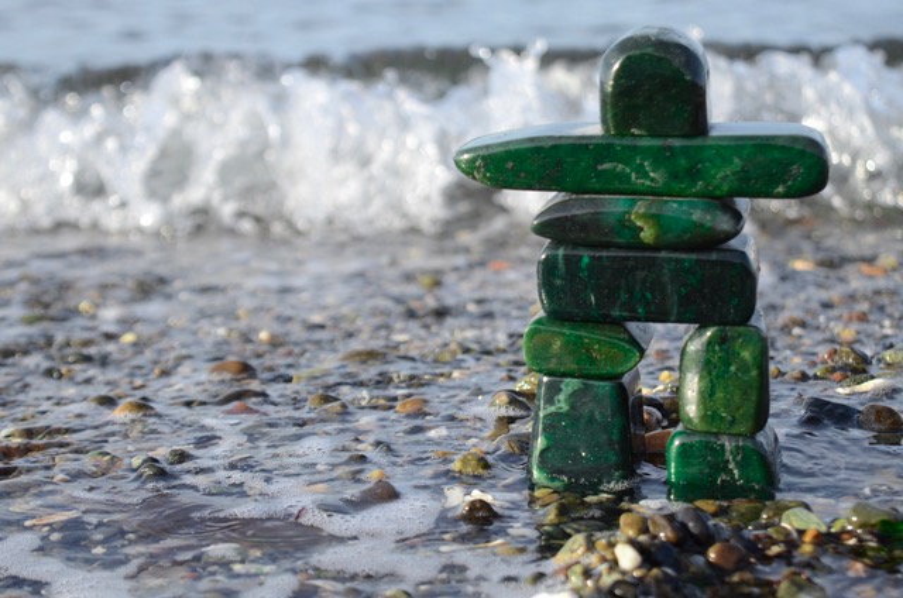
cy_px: 299
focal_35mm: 82
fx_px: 2065
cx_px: 452
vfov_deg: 16.5
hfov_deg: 24.7
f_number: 5.6
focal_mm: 55
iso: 400
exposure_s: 1/800
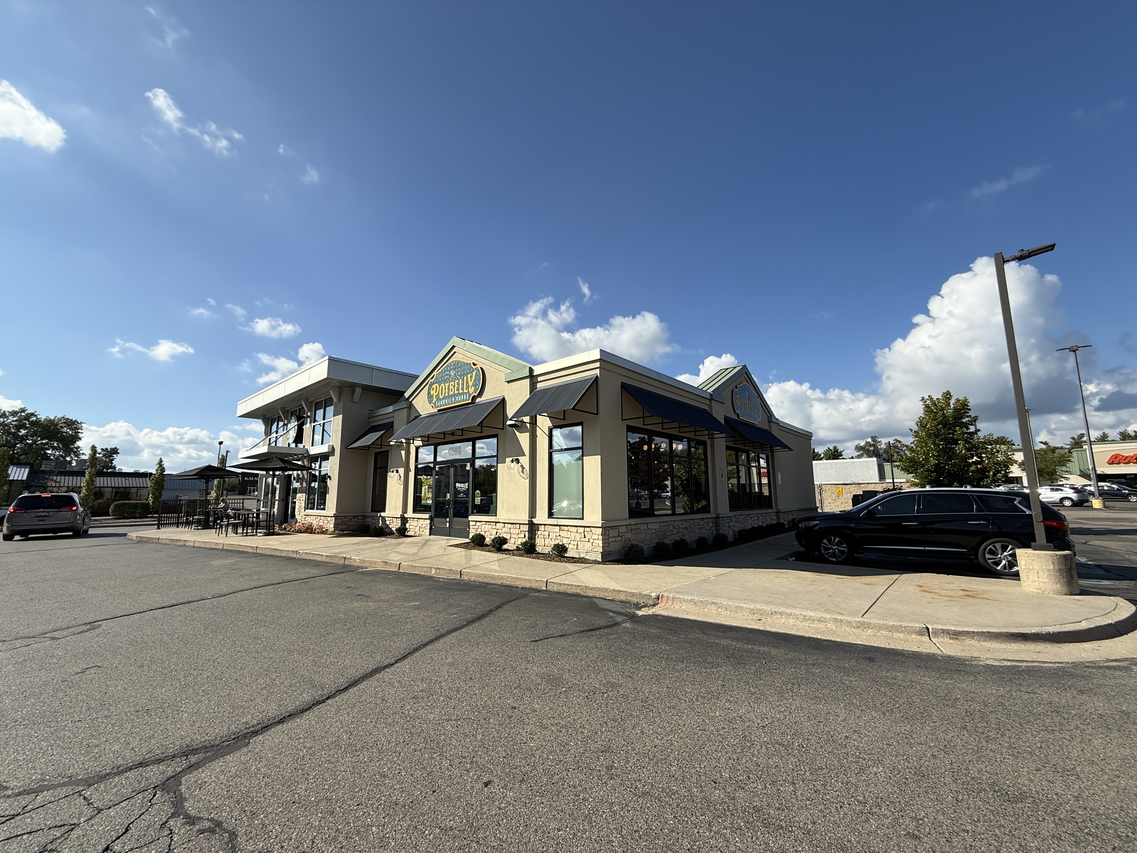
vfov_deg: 85.7
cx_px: 568
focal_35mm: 14
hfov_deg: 102.1
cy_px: 426
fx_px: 460
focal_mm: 2.22
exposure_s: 1/2506
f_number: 2.2
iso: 50
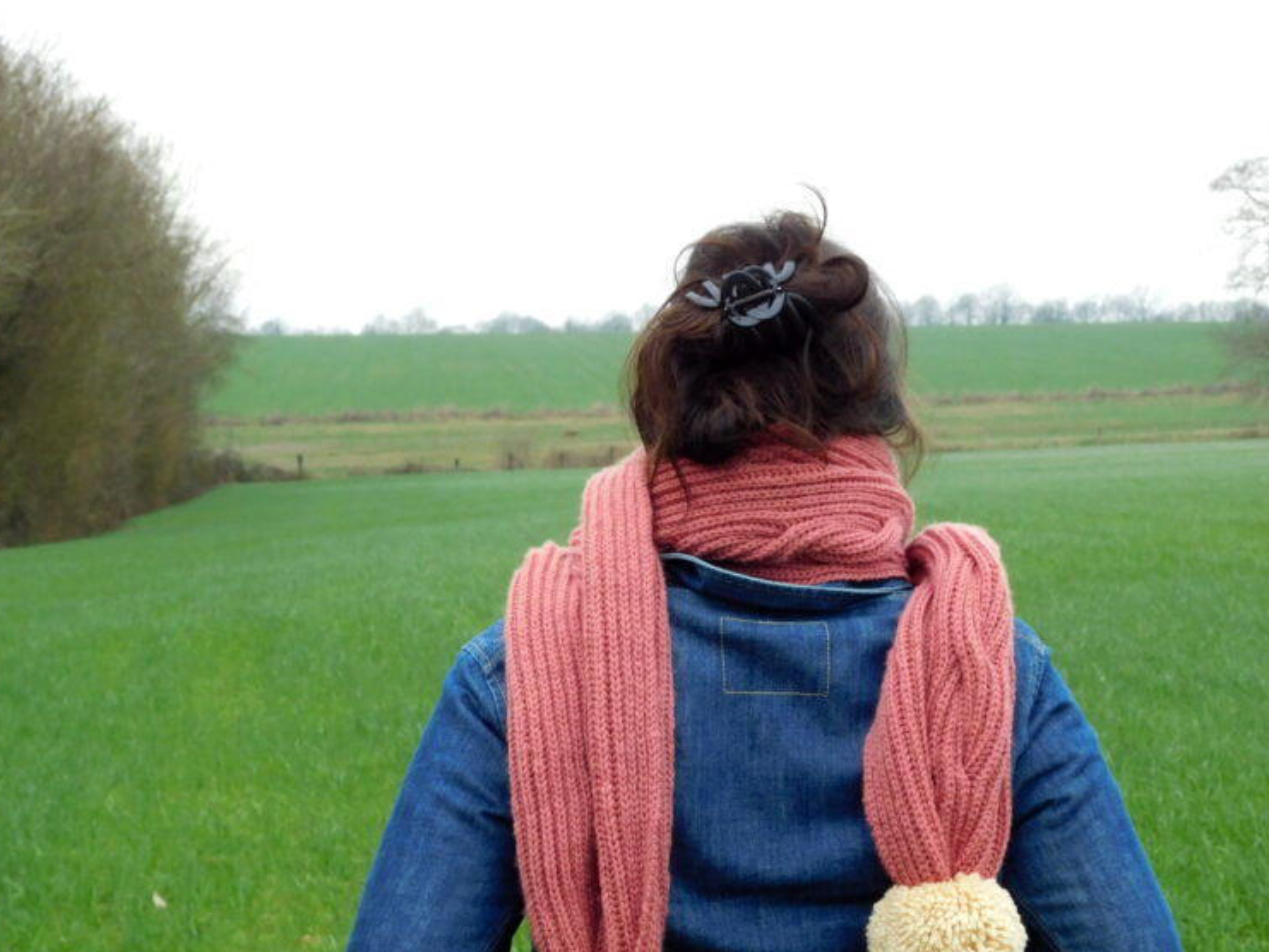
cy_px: 565
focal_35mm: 105
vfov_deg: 14.1
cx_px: 648
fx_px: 3850
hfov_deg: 18.7
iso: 125
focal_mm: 14.2
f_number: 4.4
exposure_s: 1/200
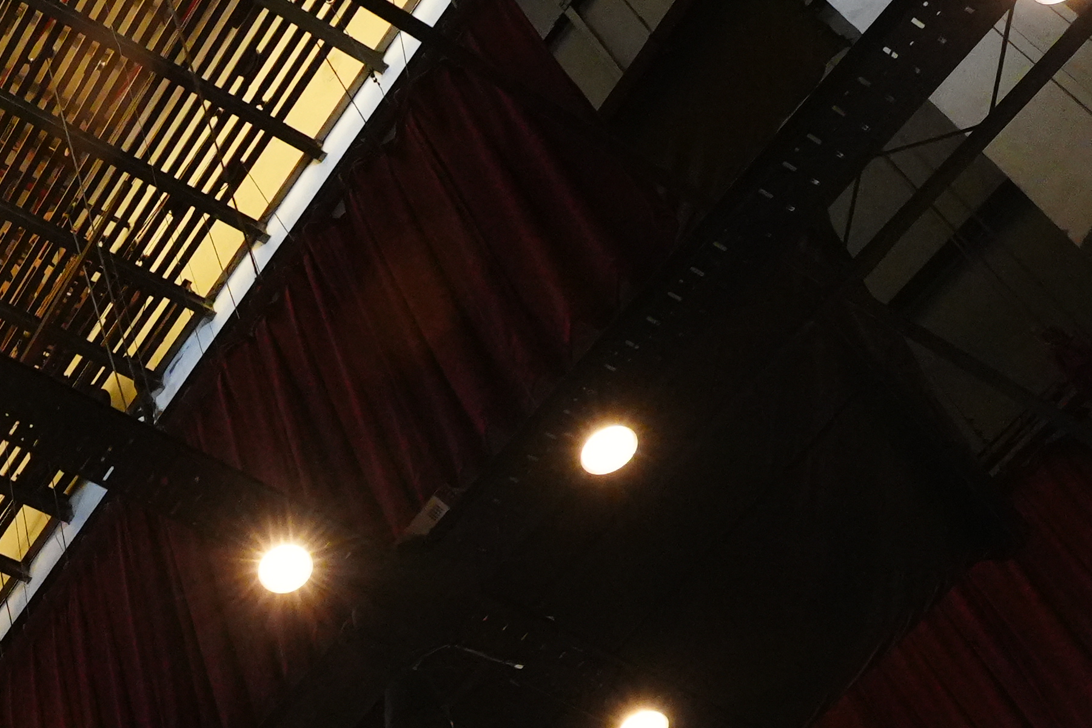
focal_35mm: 57
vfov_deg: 21.3
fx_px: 1720
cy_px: 990
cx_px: -198
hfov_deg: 30.3
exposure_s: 1/60
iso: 4000
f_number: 4
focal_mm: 11
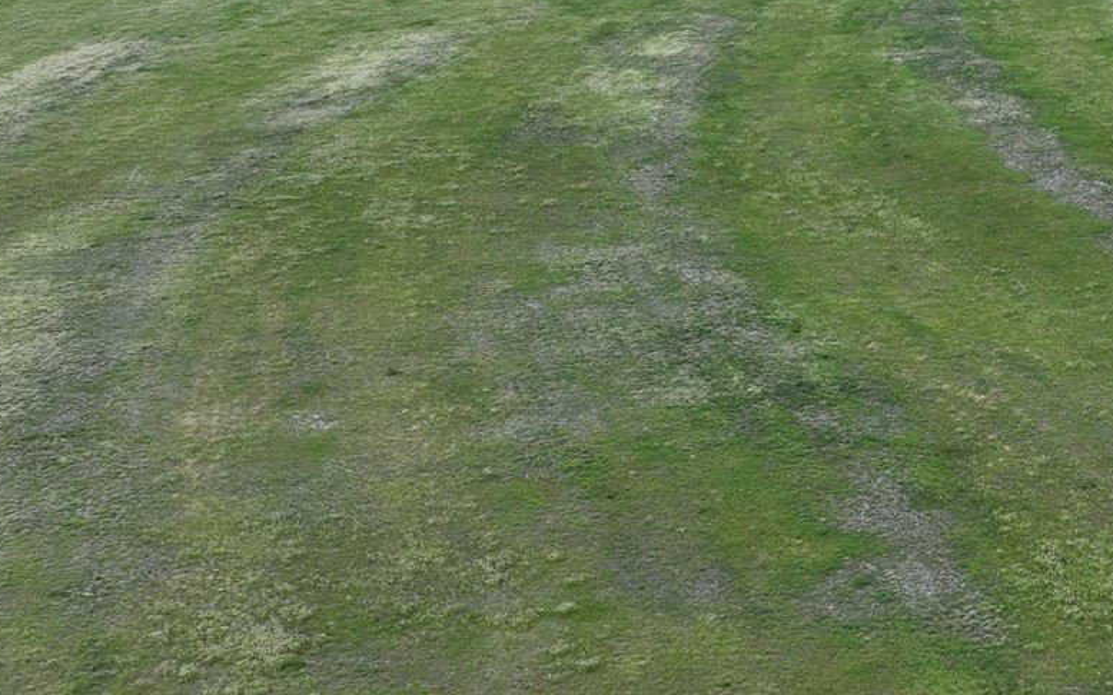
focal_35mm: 67
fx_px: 2032
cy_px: 443
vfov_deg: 19.4
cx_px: 1330
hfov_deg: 27.1
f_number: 2.8
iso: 130
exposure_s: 1/2000
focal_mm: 12.29
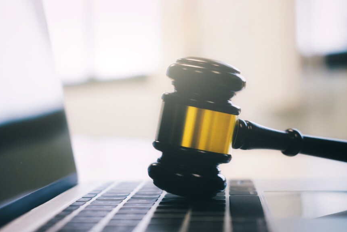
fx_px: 713
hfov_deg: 27.3
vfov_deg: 18.4
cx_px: 142
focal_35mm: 74
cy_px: 103
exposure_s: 1/180
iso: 250
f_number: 2.8
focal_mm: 35
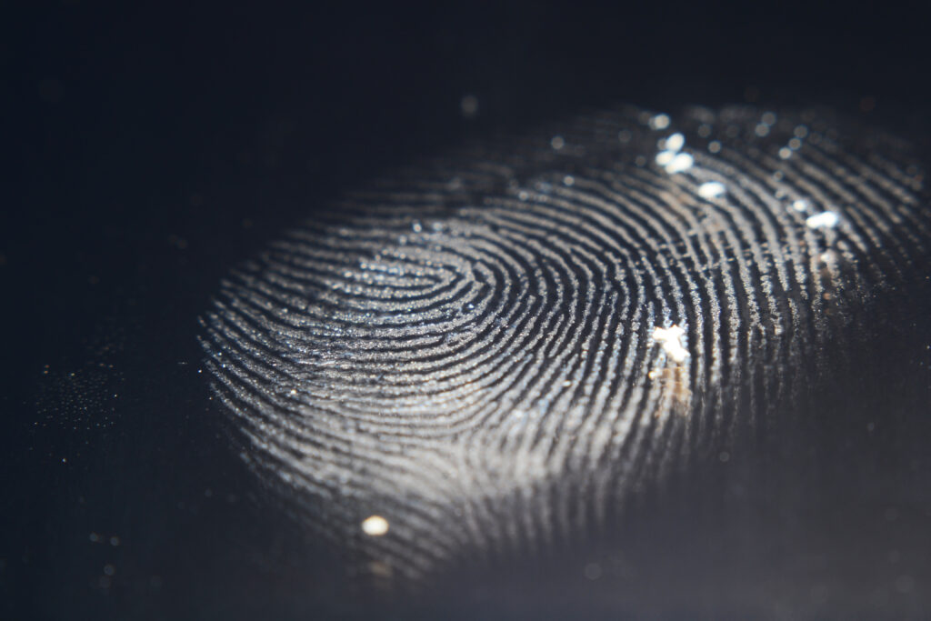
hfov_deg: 19.5
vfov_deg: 13.0
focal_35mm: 105
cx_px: 466
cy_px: 310
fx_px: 2716
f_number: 13
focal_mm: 70
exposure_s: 1/100
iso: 100
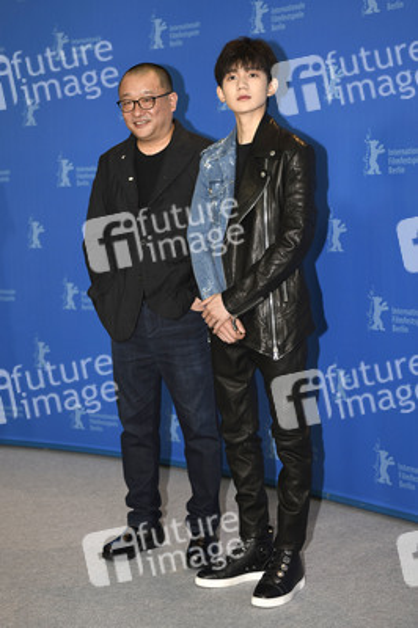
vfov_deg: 32.4
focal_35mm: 62
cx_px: 209
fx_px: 1082
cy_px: 314
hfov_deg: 21.9
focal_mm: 62
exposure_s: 1/400
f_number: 3.5
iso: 800
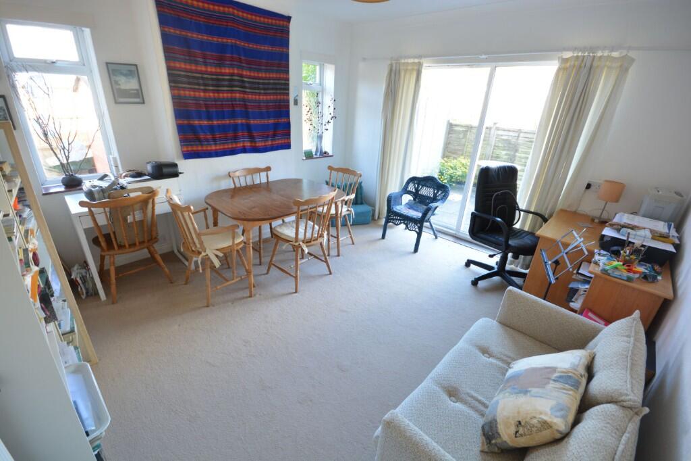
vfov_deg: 77.3
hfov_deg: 100.4
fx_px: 288
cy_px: 230
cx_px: 346
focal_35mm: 15
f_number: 8
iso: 400
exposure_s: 1/10
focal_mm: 10
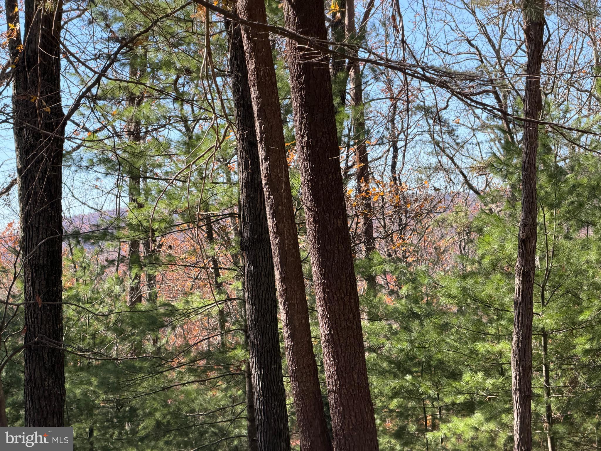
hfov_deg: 19.6
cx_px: 300
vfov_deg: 14.8
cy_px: 226
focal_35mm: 100
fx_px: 1736
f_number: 2.8
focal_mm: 16.89
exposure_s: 1/308
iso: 50
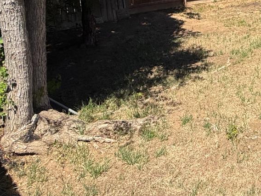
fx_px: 279
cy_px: -6
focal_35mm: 37
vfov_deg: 34.6
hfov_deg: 40.9
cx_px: 283
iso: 50
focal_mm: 2.22
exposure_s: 1/1745
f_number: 2.2
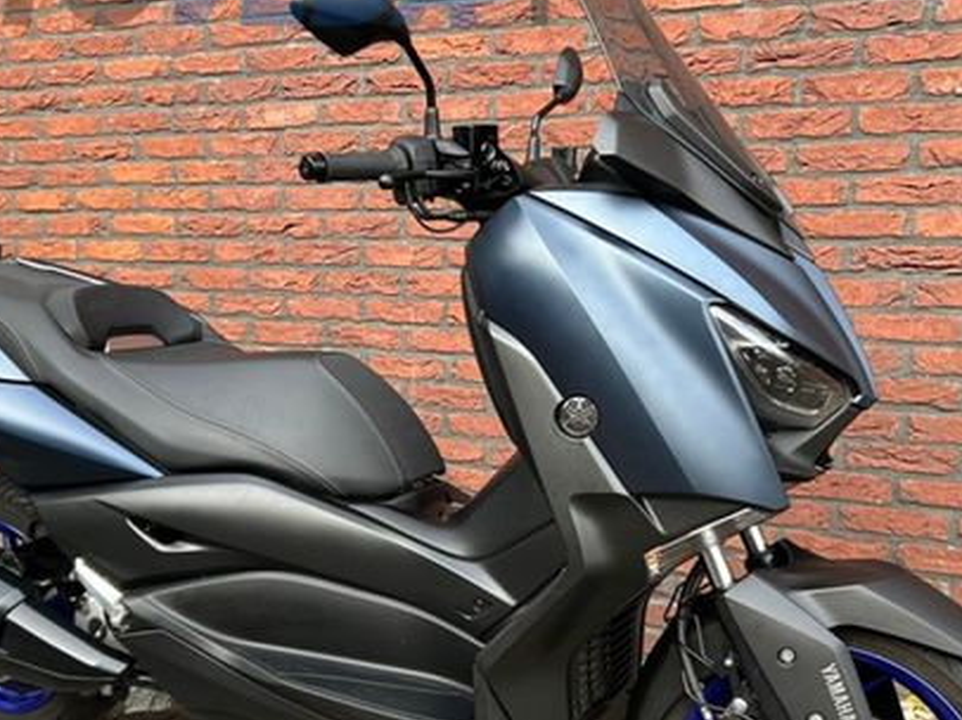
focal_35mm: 41
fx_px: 1139
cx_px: 474
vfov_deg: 34.9
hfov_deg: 45.8
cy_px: 455
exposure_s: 1/121
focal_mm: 5.7
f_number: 1.5
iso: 40
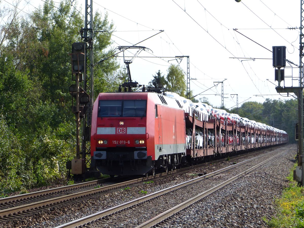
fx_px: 1563
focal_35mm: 178
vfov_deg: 8.3
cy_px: 114
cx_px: 152
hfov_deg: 11.1
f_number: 4
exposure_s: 1/640
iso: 100
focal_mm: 32
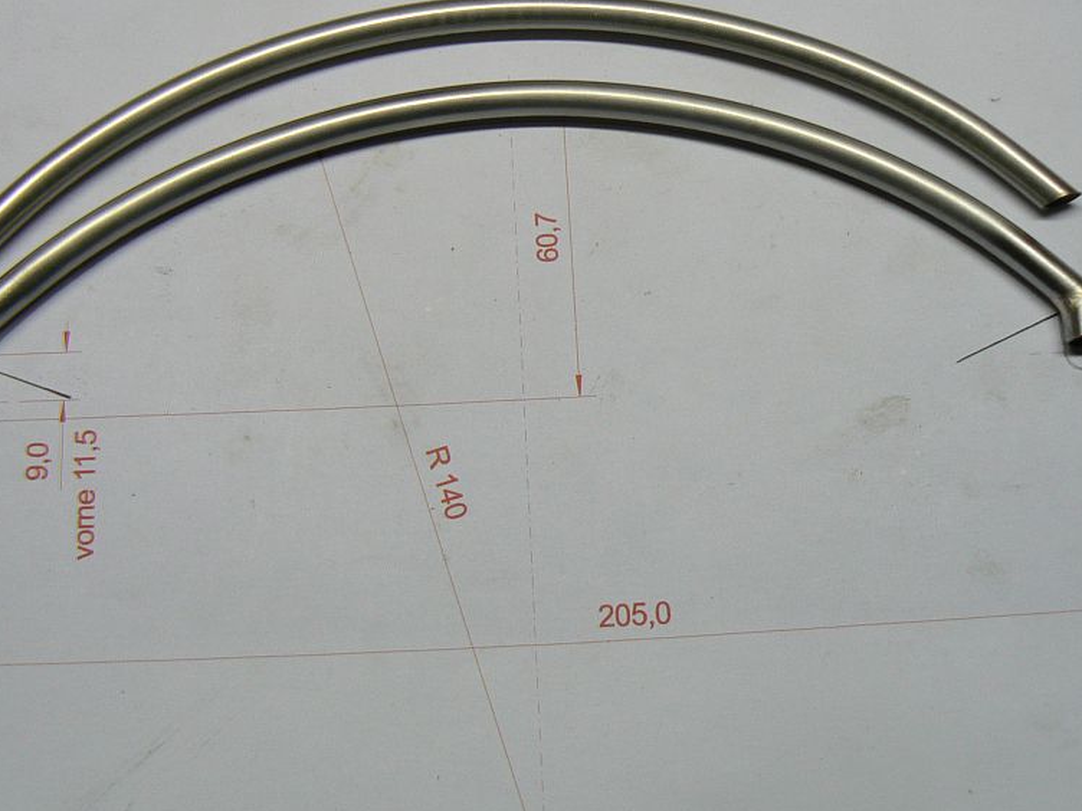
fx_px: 1532
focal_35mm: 49
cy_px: 321
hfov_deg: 38.9
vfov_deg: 29.6
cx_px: 542
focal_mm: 6
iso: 80
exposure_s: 1/30
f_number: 2.8
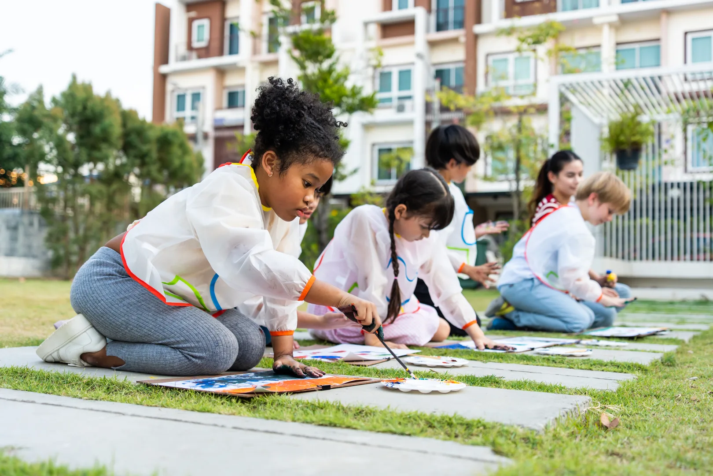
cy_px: 238
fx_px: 792
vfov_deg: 33.4
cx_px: 356
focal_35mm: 40
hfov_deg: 48.5
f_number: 2.8
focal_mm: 40
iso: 400
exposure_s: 1/320
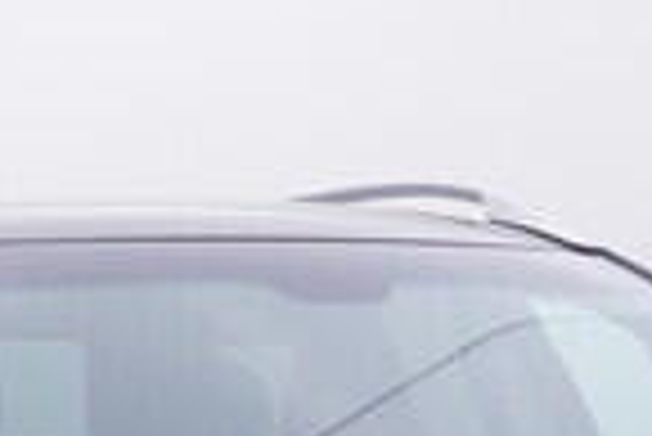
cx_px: 22
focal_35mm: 159
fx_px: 2874
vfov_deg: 8.3
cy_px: 841
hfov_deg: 12.8
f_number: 5
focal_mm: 15
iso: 200
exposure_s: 1/80
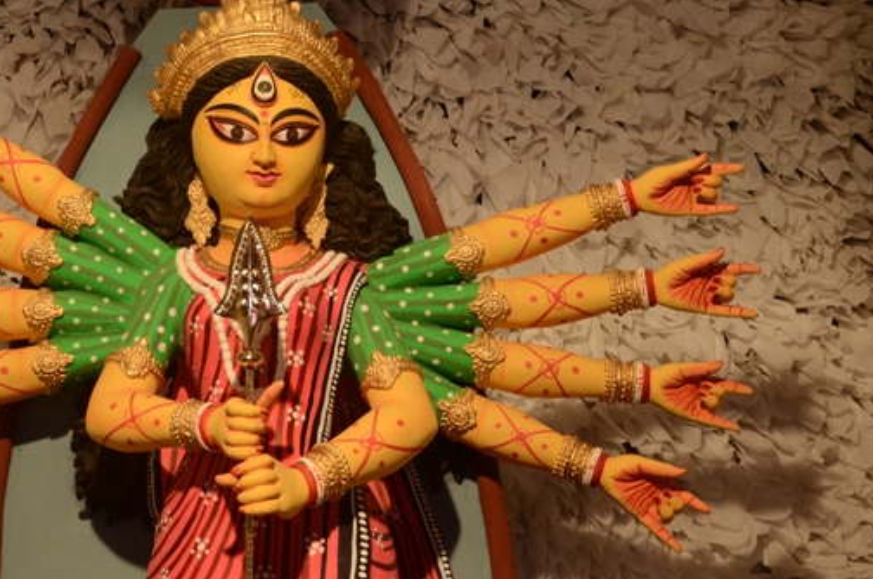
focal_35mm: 100
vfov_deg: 13.6
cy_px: 196
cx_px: 258
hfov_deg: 20.3
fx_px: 2420
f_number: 4.8
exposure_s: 1/50
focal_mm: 42
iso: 500
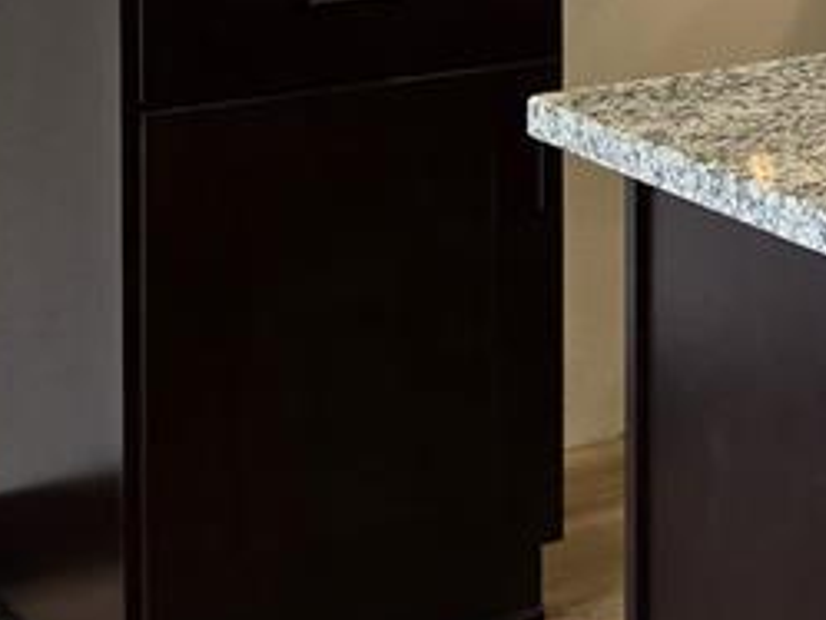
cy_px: -351
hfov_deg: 13.4
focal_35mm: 118
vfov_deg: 11.9
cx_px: 1818
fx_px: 2817
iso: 125
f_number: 1.8
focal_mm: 5.4
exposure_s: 1/120
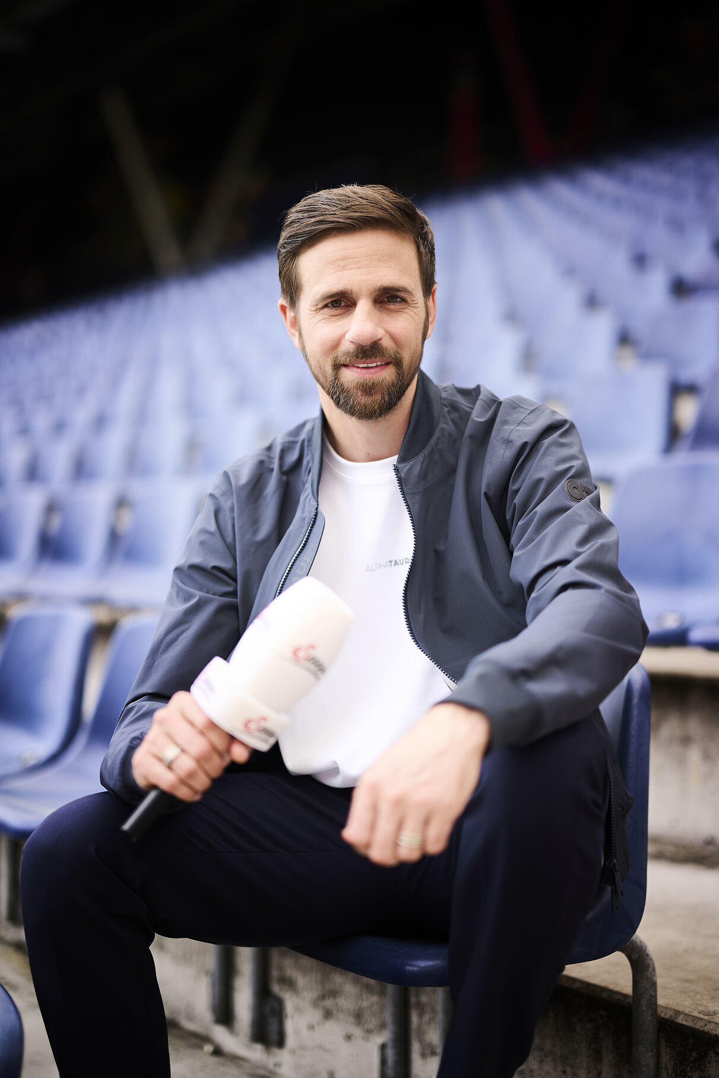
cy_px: 539
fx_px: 1498
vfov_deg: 39.6
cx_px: 360
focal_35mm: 50
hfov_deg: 27.0
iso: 64
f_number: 1.3
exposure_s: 1/1000
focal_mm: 50
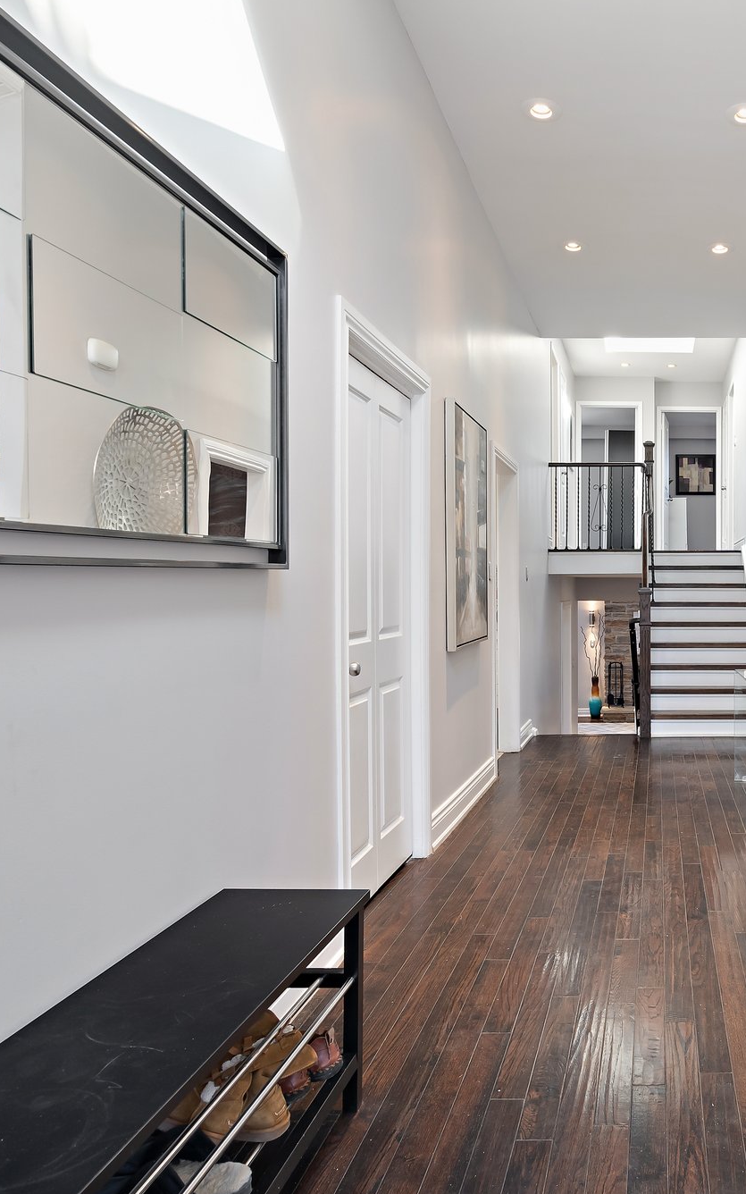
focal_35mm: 25
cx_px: 677
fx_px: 813
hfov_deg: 44.6
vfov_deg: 72.5
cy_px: 598
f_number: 8
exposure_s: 1/2.5
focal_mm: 16
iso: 640
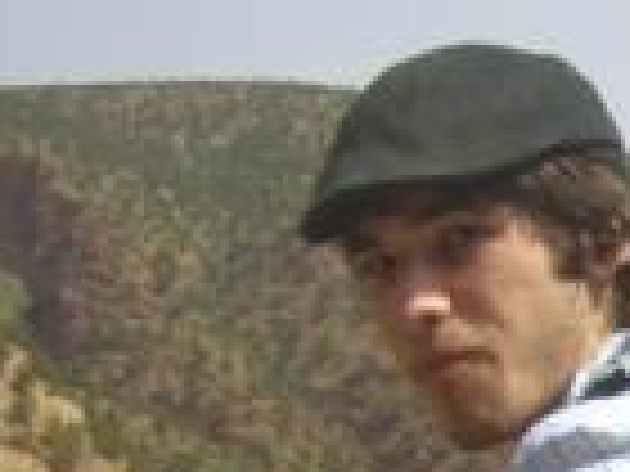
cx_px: 1260
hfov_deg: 11.2
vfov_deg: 8.8
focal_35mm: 160
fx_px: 2912
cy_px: 895
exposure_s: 1/400
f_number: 4.3
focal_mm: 5.8
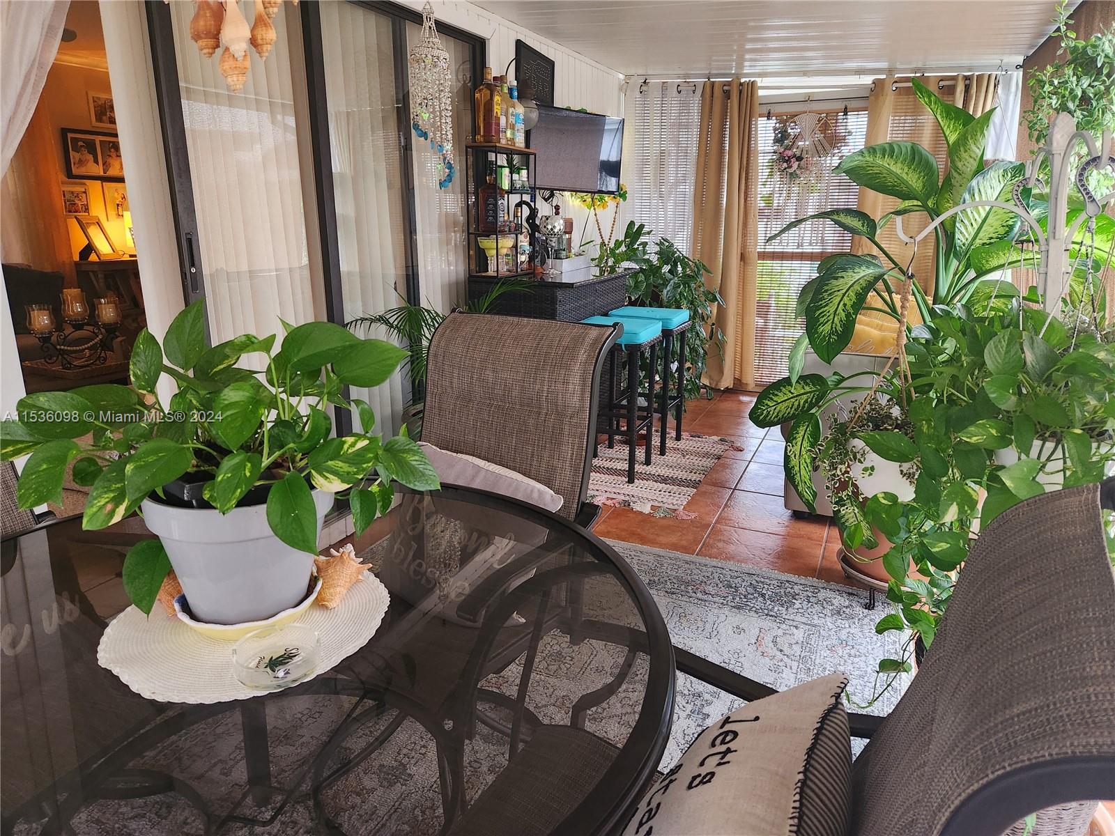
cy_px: 418
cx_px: 558
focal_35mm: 23
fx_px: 741
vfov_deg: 58.9
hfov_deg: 73.9
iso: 500
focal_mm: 5.4
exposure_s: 1/60
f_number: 1.8
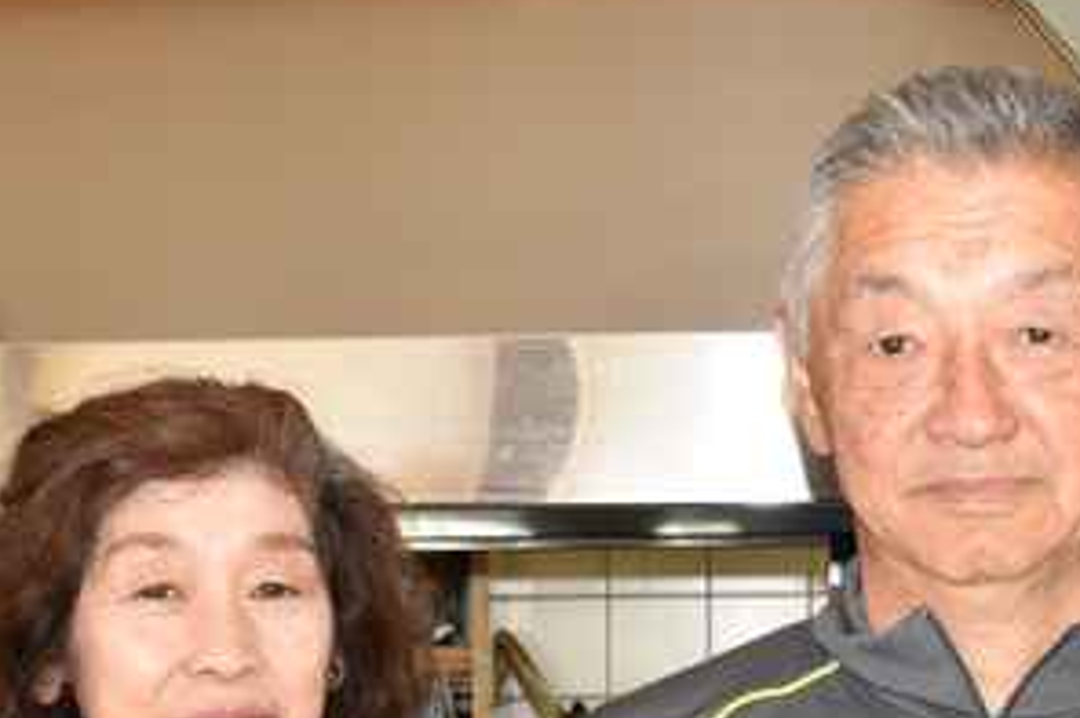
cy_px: 815
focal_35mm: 108
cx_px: 620
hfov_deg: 18.9
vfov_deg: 12.4
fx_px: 3238
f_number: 5
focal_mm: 28
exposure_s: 1/60
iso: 400
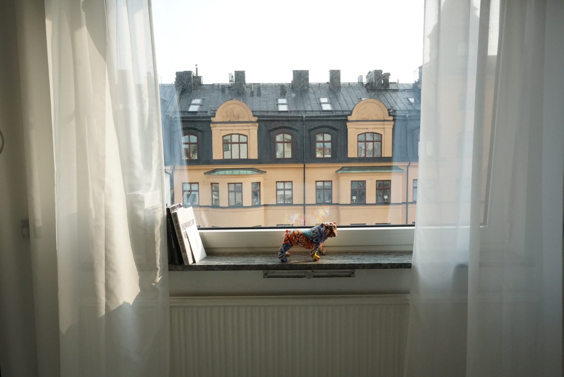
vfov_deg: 48.0
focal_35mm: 27
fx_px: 423
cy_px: 188
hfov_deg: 67.3
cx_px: 282
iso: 1250
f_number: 9
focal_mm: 18
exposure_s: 1/320
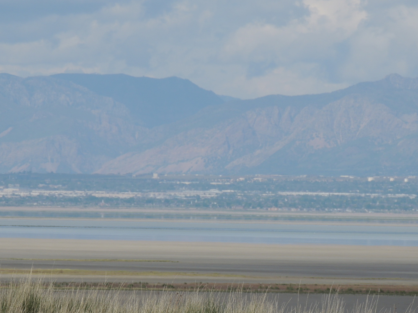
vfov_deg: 3.3
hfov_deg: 4.4
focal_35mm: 449
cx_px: 206
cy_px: 156
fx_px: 5421
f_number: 4.8
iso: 100
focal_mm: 62.4
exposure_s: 1/1000
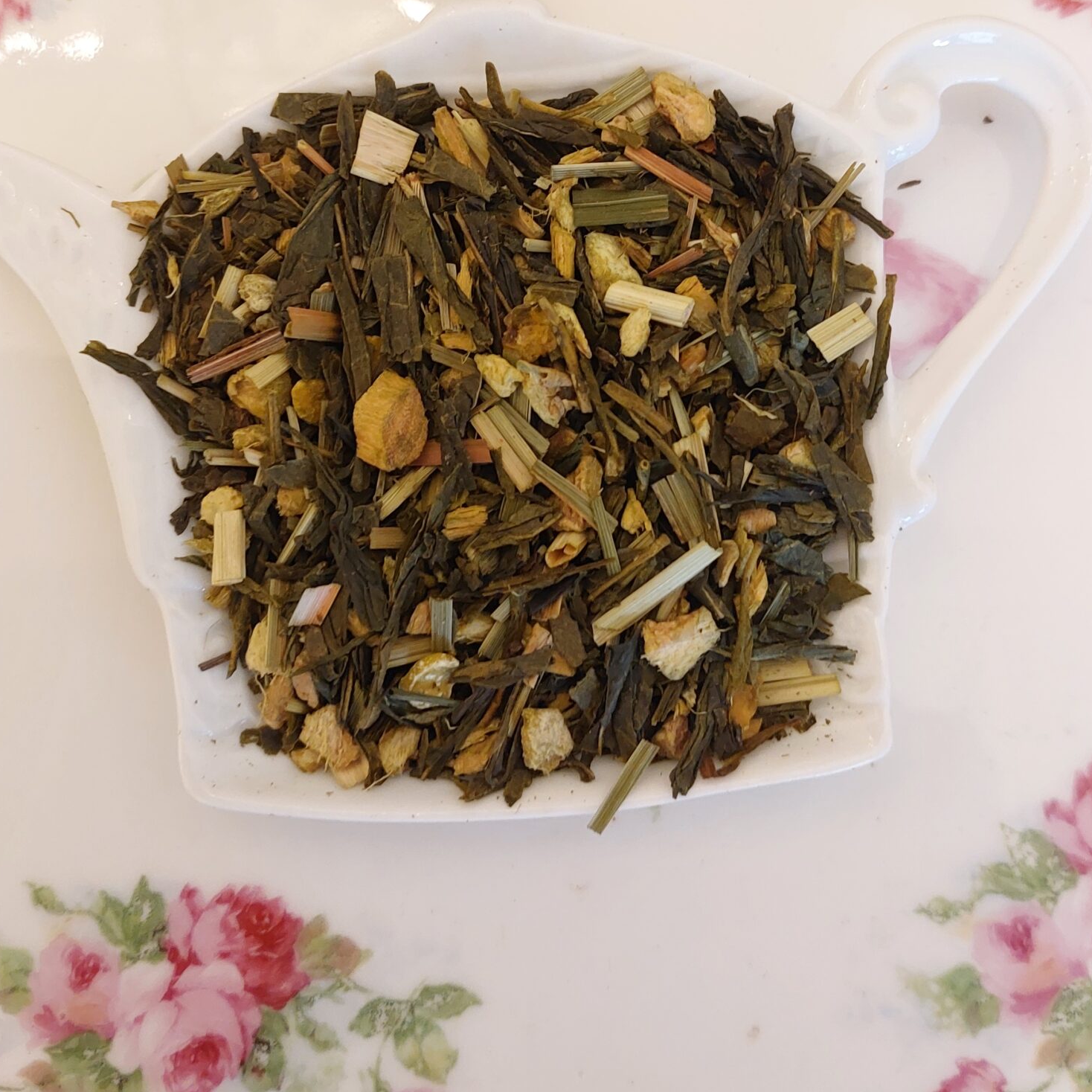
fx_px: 1321
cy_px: 391
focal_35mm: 37
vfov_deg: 44.5
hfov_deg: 44.9
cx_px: 527
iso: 500
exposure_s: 1/25
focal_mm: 5.23
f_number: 1.8
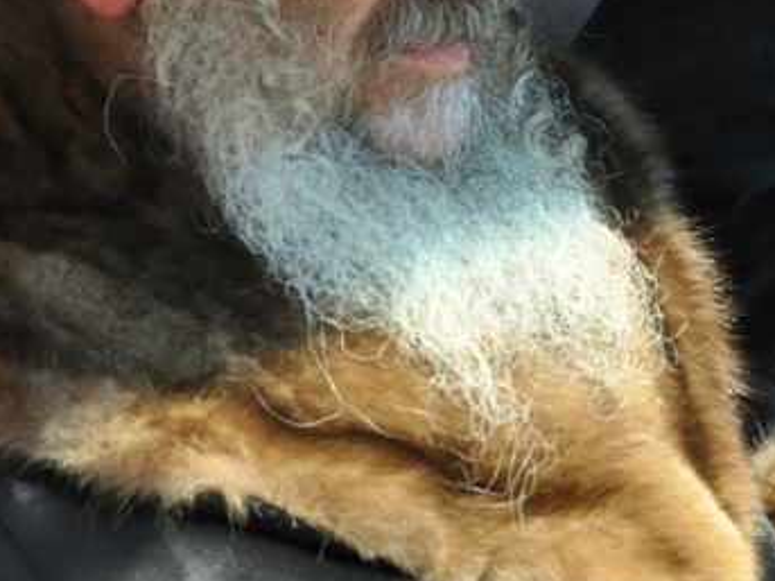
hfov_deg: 13.0
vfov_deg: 9.8
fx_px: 3367
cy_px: 179
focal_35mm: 150
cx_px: 750
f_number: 10
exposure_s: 1/400
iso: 800
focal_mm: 35
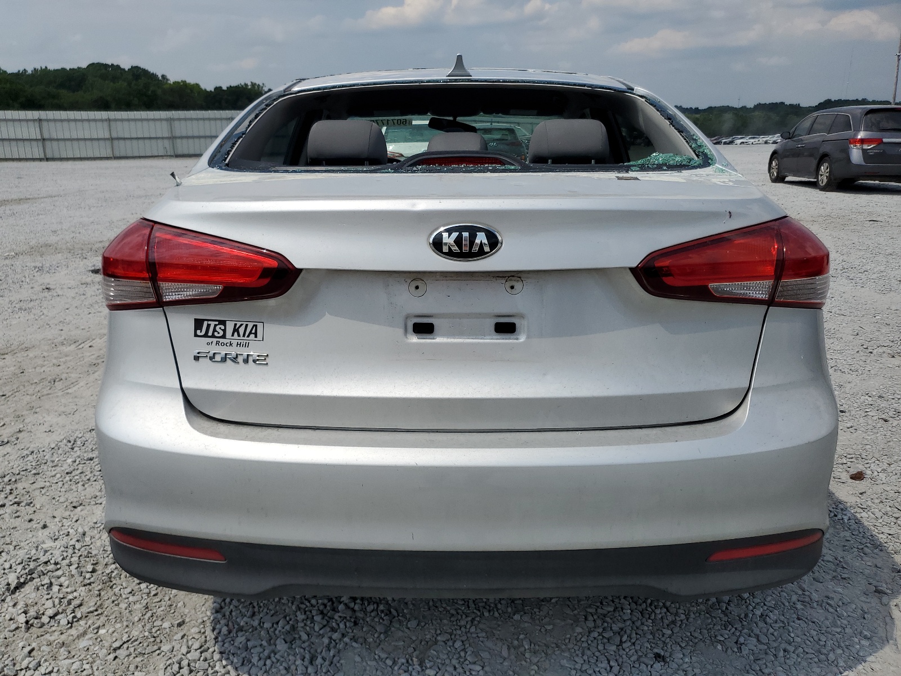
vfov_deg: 53.1
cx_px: 450
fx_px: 677
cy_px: 338
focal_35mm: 26
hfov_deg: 67.3
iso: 50
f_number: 1.5
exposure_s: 1/10000
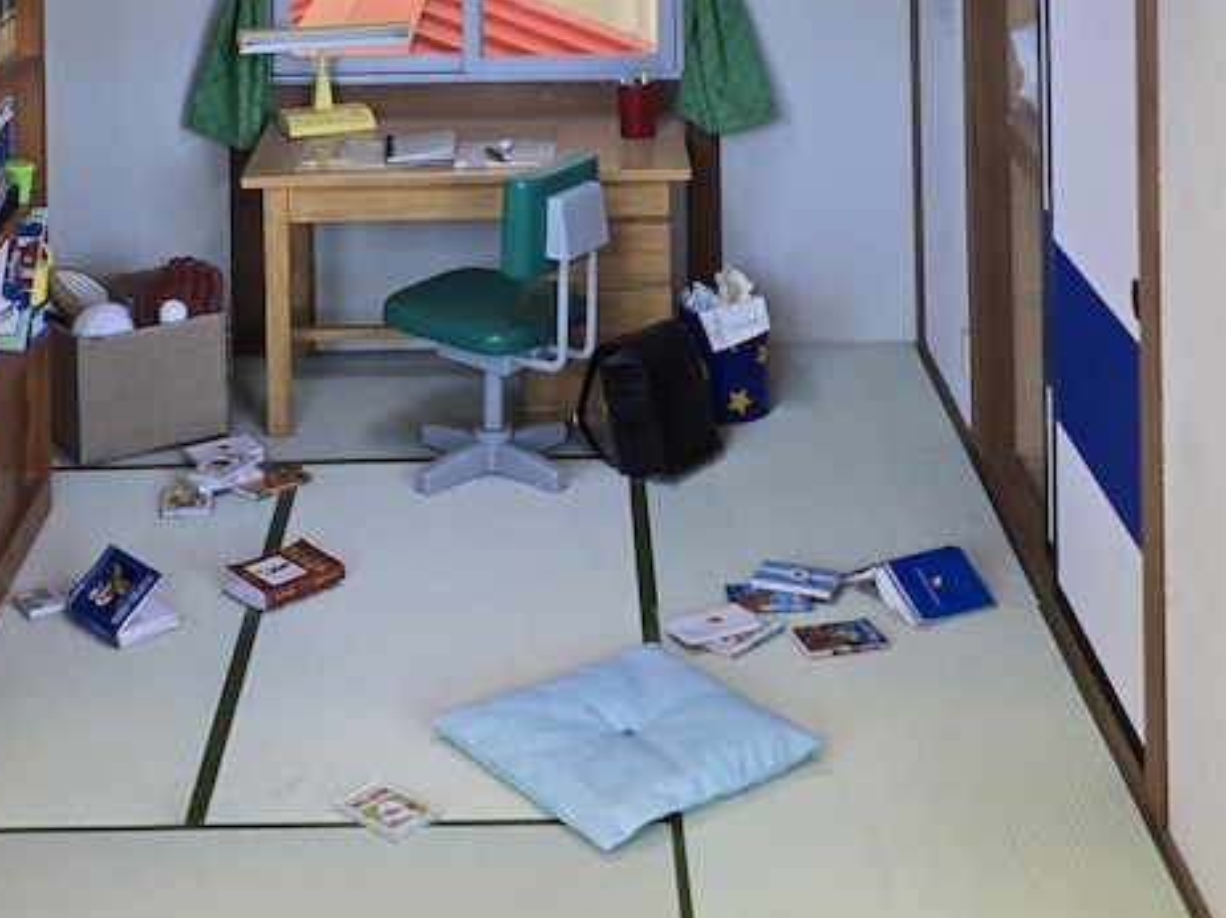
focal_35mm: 51
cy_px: 210
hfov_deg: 37.5
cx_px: 557
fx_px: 1805
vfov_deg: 28.1
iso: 64
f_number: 1.7
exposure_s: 1/101
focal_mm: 6.3
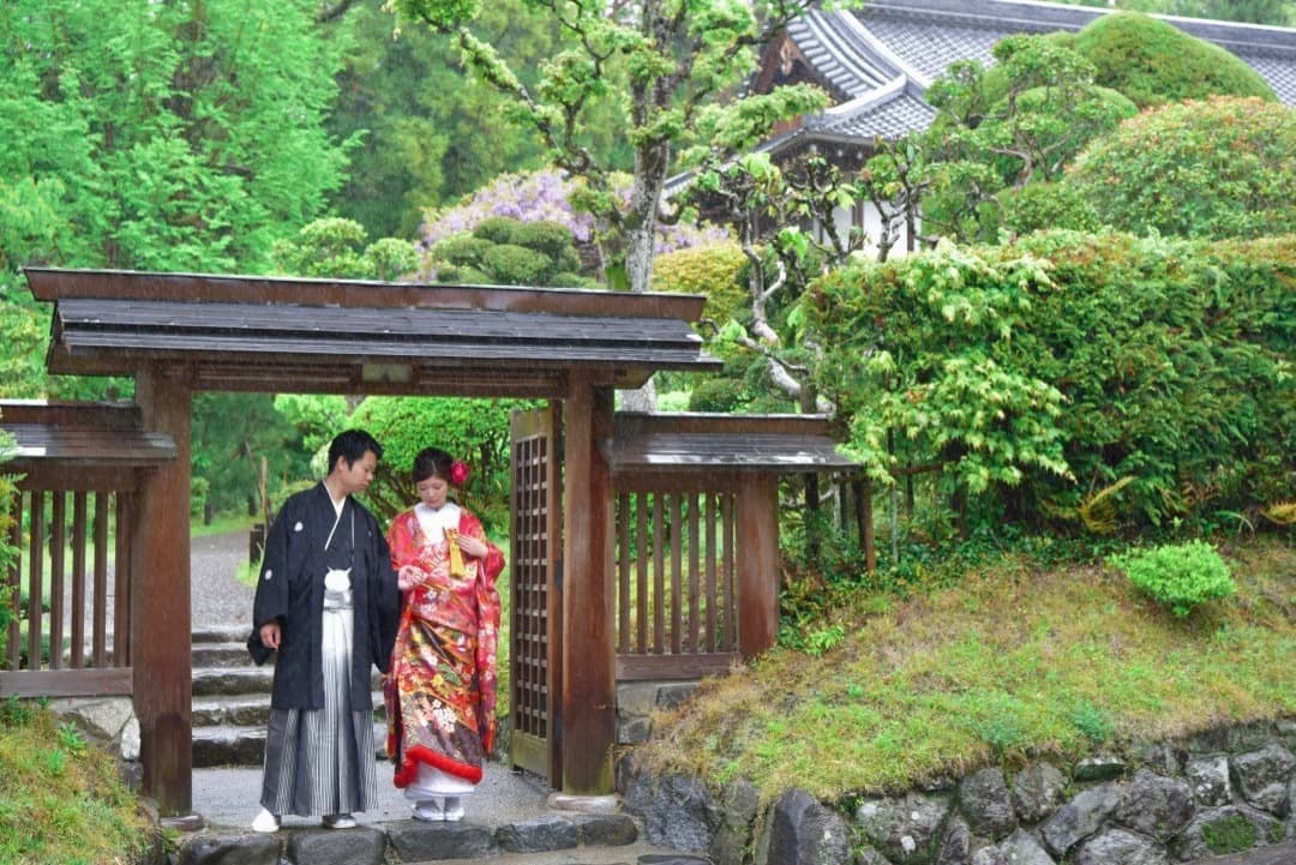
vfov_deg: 24.2
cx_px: 648
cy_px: 432
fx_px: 2017
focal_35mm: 56
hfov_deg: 35.6
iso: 2000
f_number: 5.6
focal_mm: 56
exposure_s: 1/250
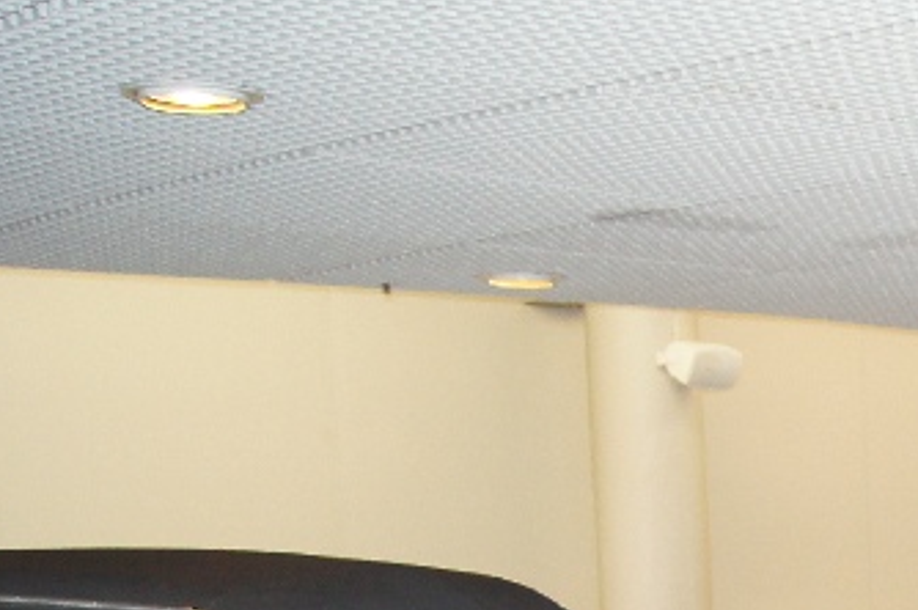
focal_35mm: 97
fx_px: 2471
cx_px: 1481
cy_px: 1091
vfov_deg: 12.8
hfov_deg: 18.1
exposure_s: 1/50
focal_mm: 18
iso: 400
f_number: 3.5
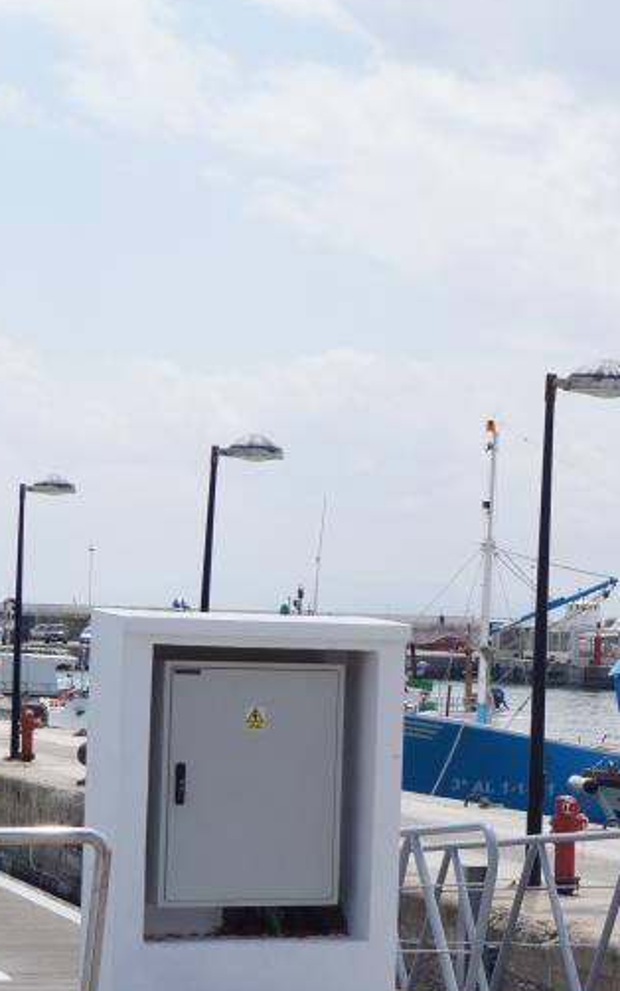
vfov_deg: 19.1
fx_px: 2946
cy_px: 611
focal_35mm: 109
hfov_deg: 11.6
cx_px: 891
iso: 100
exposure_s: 1/250
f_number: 11
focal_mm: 35
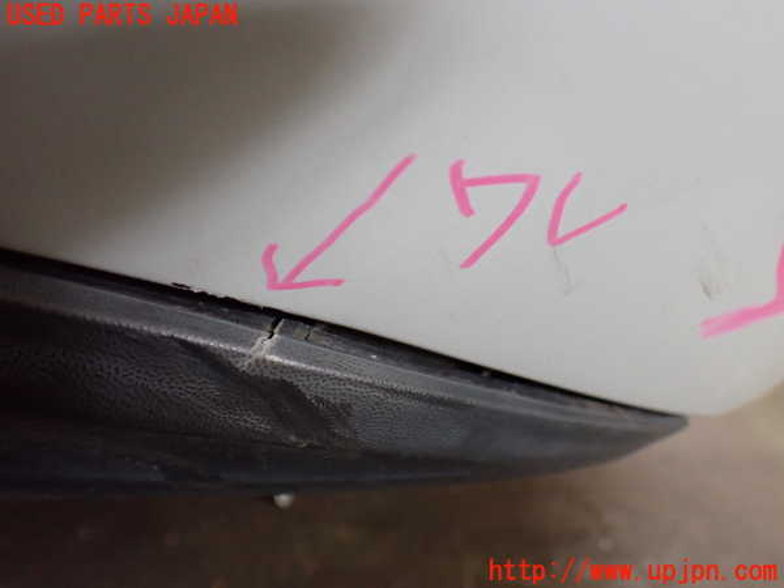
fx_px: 679
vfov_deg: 46.8
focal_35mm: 30
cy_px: 294
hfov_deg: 60.0
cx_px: 392
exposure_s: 1/80
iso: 800
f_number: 2.3
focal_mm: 5.4
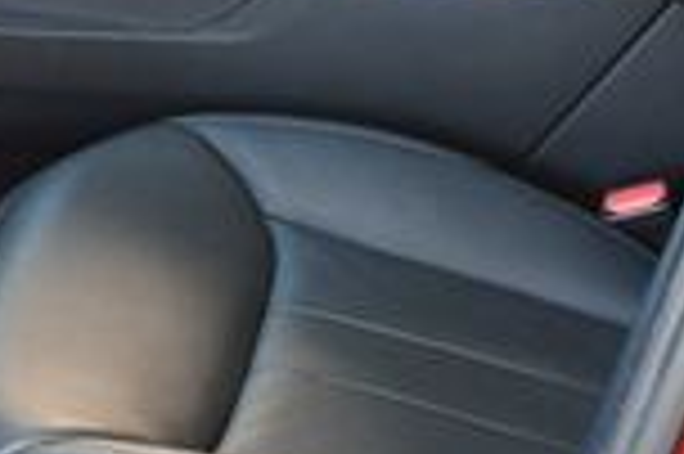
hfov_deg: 13.3
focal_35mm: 152
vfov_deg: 9.0
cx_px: -32
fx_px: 2885
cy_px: 36
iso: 1100
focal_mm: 18
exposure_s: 1/125
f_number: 3.5
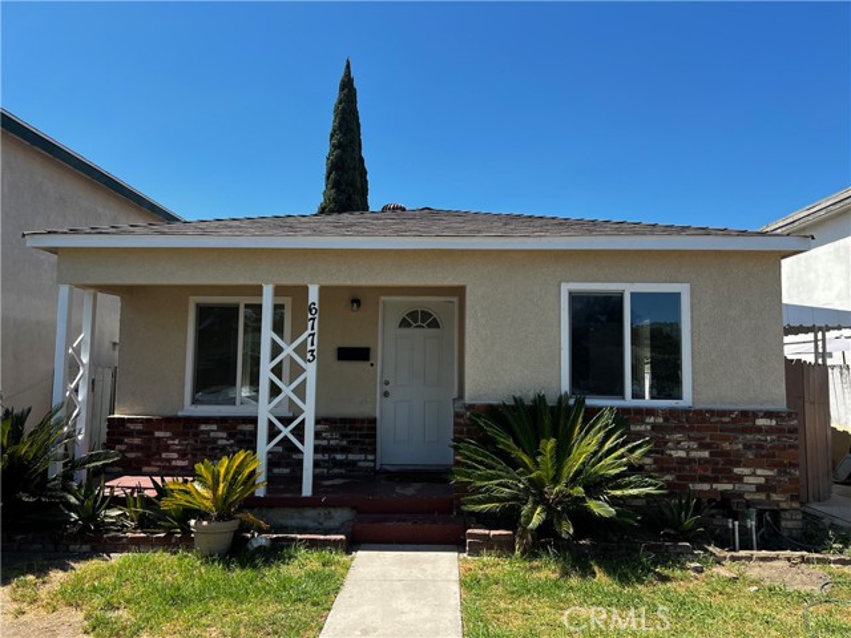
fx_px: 639
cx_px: 426
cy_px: 319
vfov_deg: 53.1
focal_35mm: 26
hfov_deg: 67.3
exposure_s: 1/2632
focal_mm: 5.7
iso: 50
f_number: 1.5
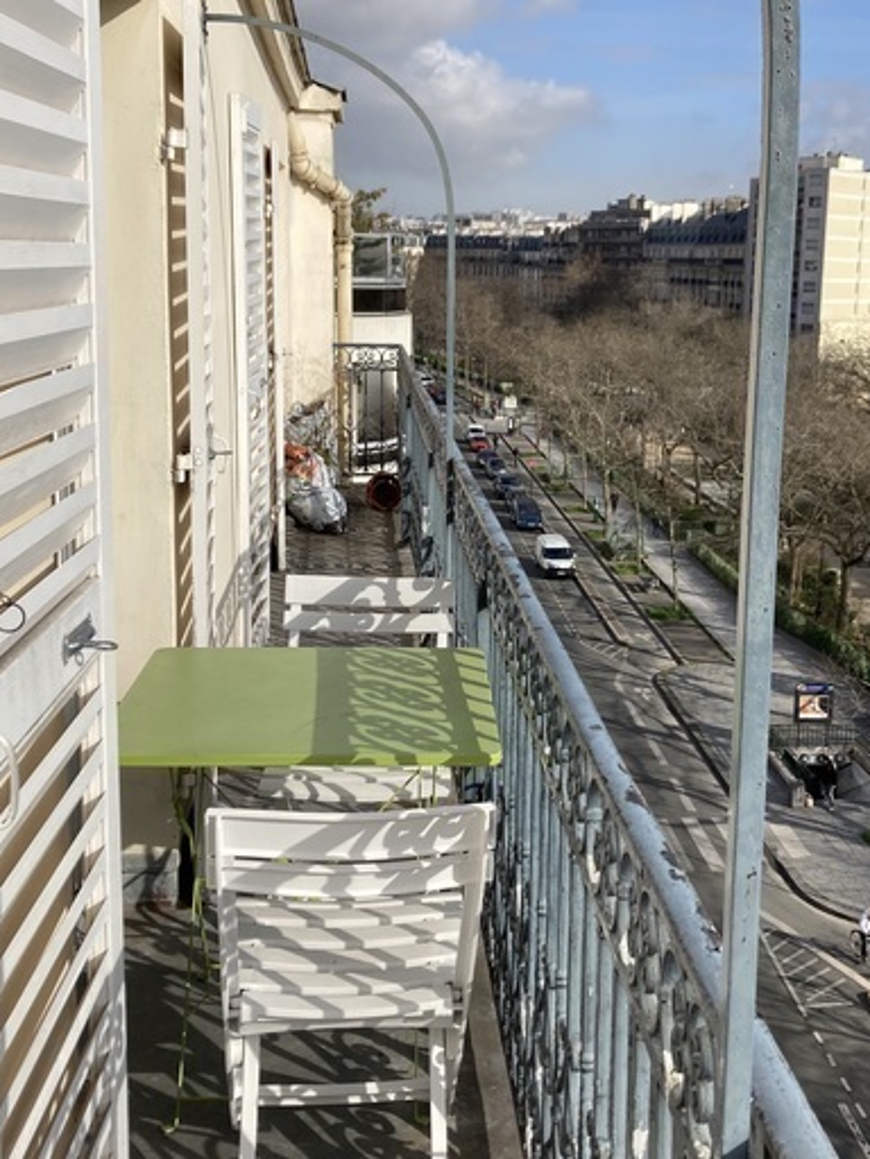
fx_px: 1407
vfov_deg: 44.7
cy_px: 507
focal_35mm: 42
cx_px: 541
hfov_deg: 34.2
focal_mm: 3.99
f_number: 1.8
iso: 20
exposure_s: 1/2825
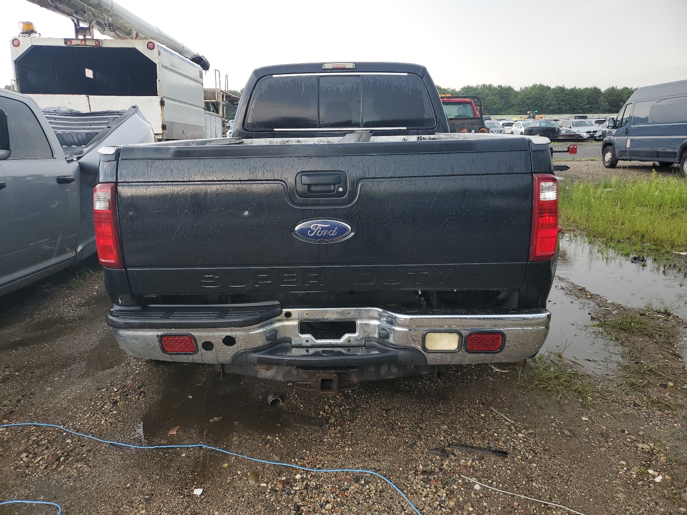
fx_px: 516
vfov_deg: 53.1
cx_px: 344
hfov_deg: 67.3
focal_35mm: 26
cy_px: 258
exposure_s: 1/208
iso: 50
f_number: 1.5
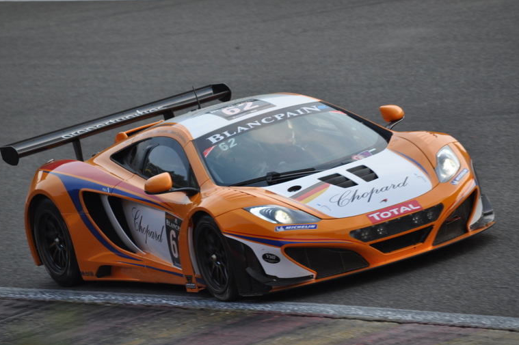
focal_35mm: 474
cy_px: 170
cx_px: 252
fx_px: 6829
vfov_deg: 2.9
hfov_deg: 4.4
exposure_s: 1/640
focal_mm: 300
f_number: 6.3
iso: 320
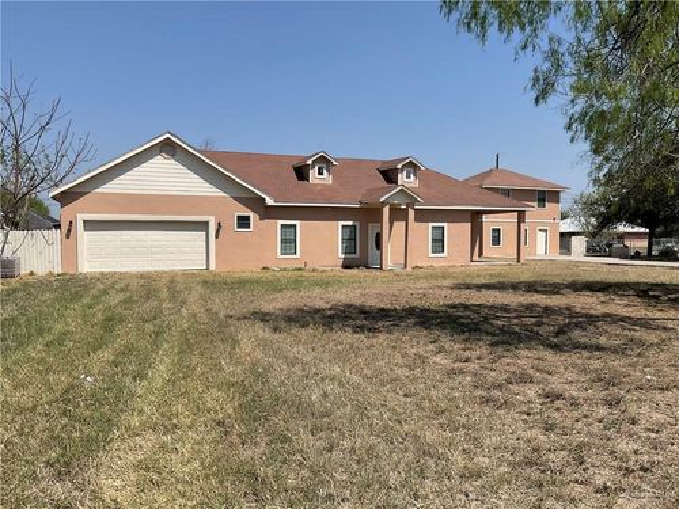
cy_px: 254
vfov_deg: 48.2
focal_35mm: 29
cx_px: 340
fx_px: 569
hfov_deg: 61.7
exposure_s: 1/2667
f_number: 1.8
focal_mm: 3
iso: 16
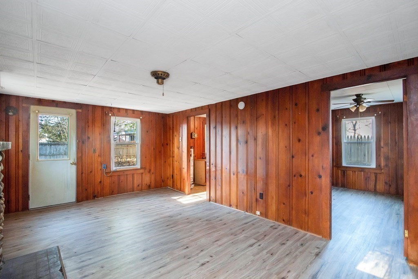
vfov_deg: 73.8
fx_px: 186
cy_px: 140
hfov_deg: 96.7
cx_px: 209
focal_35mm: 16
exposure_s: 1/125
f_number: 5.6
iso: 800
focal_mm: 16
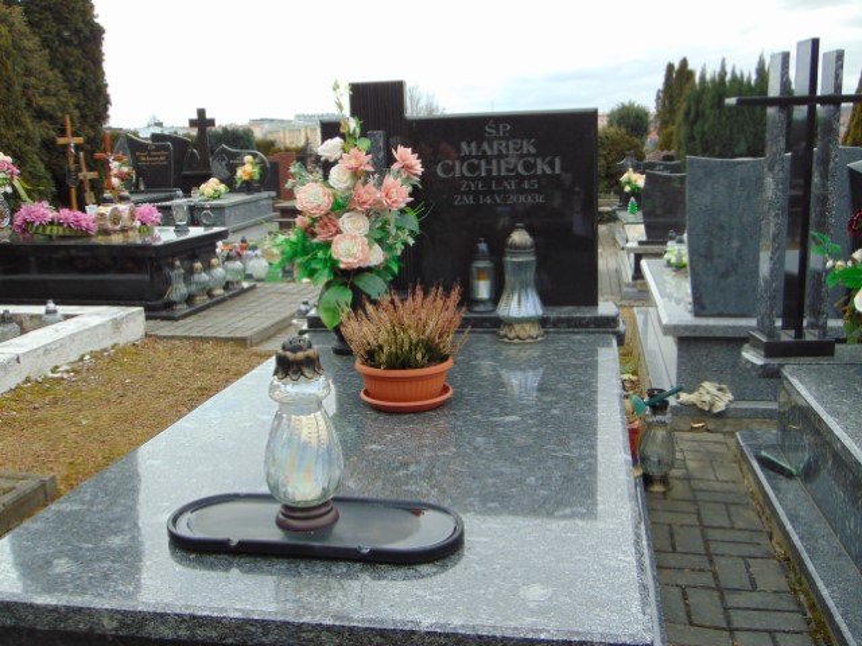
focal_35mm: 35
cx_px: 431
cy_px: 323
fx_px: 872
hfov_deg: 52.6
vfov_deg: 40.7
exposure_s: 1/400
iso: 80
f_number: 3.2
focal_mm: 6.3
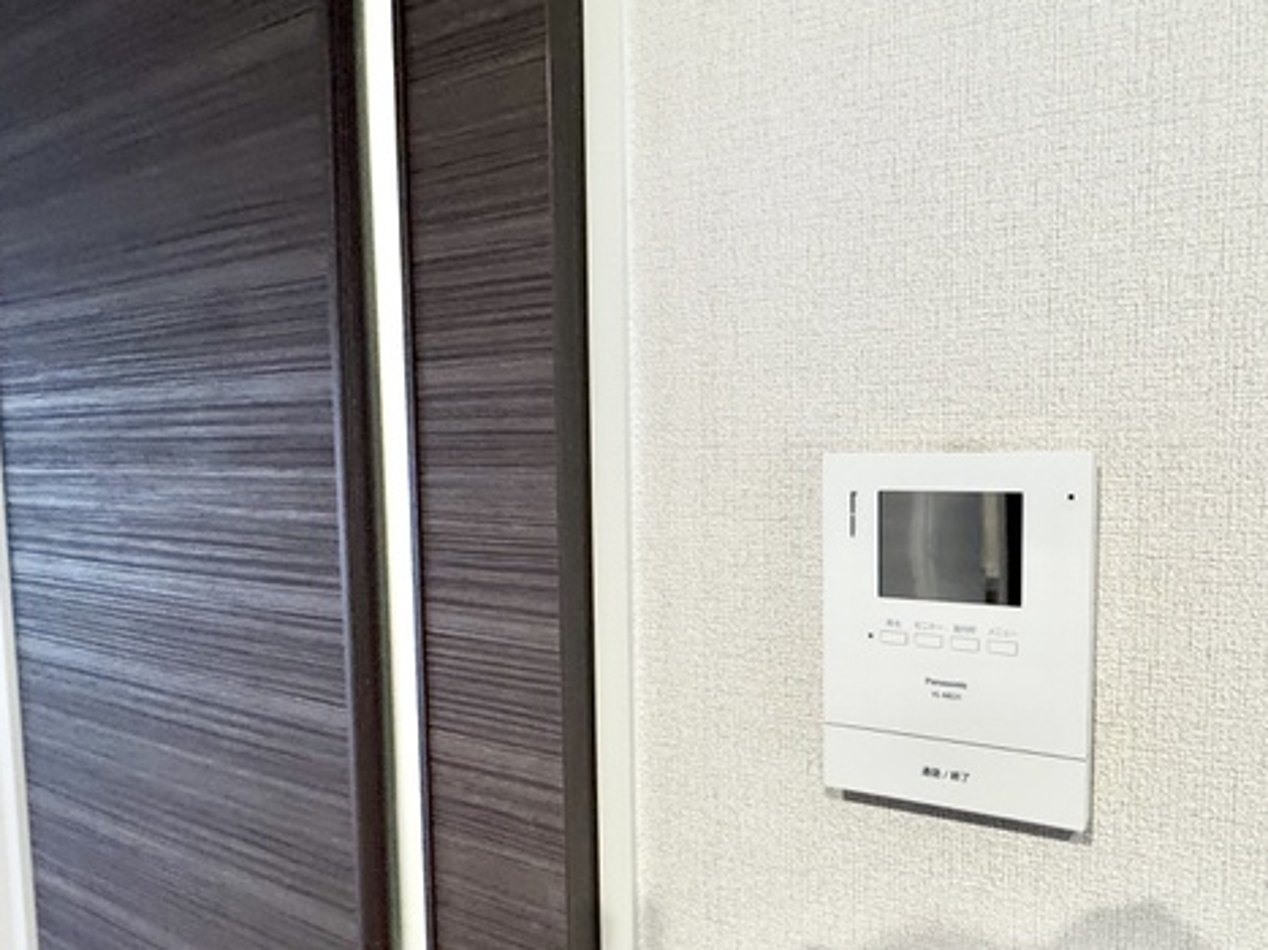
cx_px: 869
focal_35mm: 21
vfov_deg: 63.3
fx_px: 769
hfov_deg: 75.9
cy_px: 522
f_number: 2.2
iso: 320
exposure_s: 1/67
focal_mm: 2.22
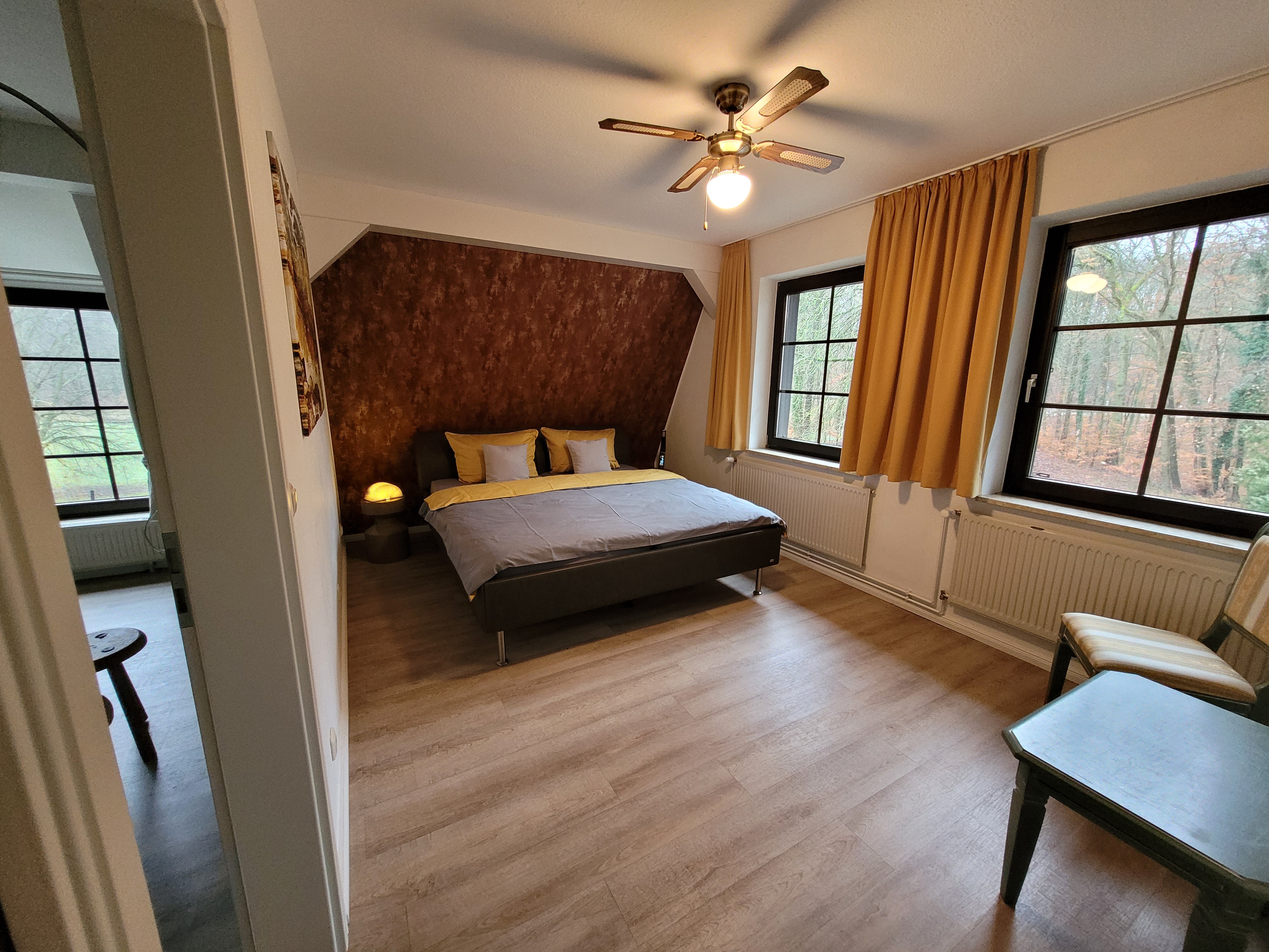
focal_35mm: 13
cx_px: 634
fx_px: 477
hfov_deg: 106.2
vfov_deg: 89.9
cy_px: 476
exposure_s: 1/33
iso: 400
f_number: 2.2
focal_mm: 1.74
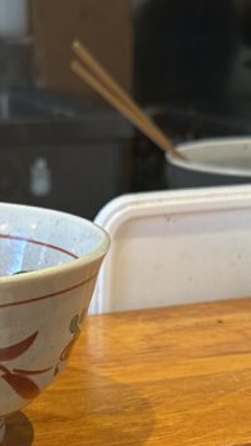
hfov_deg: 12.4
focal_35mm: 97
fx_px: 1148
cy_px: 504
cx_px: 70
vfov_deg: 20.8
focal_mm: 6.86
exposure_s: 1/120
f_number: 1.78
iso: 160
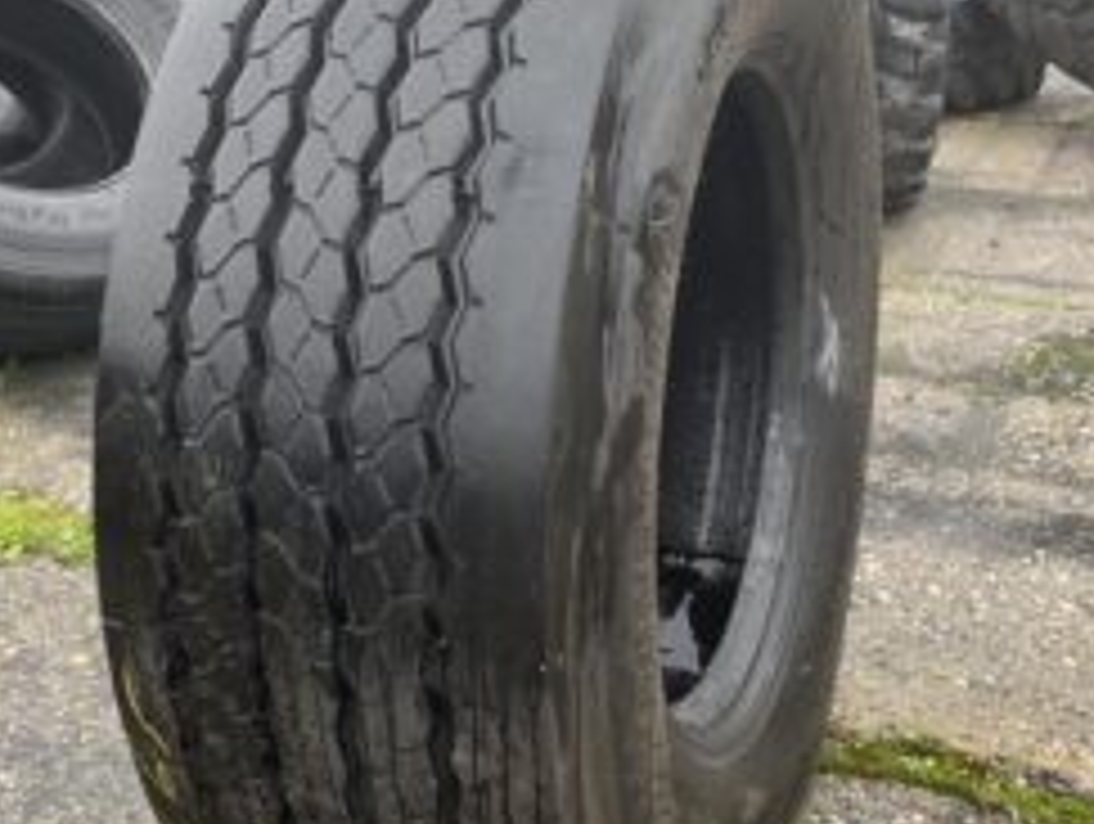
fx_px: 1456
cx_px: 455
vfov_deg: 31.5
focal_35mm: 46
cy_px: 317
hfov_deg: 41.1
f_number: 1.8
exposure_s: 1/121
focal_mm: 4.25
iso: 100
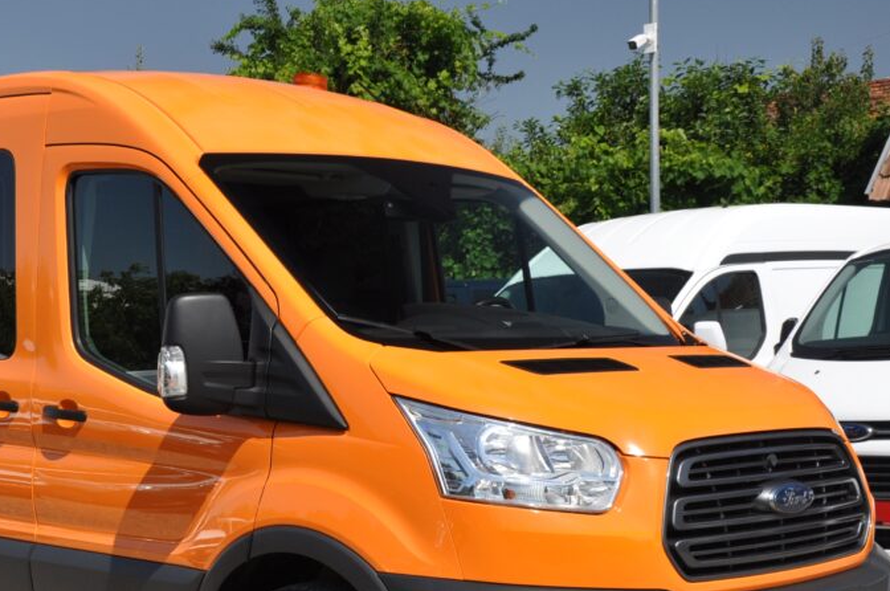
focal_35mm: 64
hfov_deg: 31.1
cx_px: 264
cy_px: 388
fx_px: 1580
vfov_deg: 21.1
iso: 500
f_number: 10
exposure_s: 1/400
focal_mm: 28
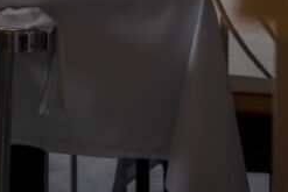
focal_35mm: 272
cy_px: -104
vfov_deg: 5.0
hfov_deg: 7.3
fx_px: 2173
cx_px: -255
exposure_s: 1/30
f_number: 2.8
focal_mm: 53.5
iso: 160
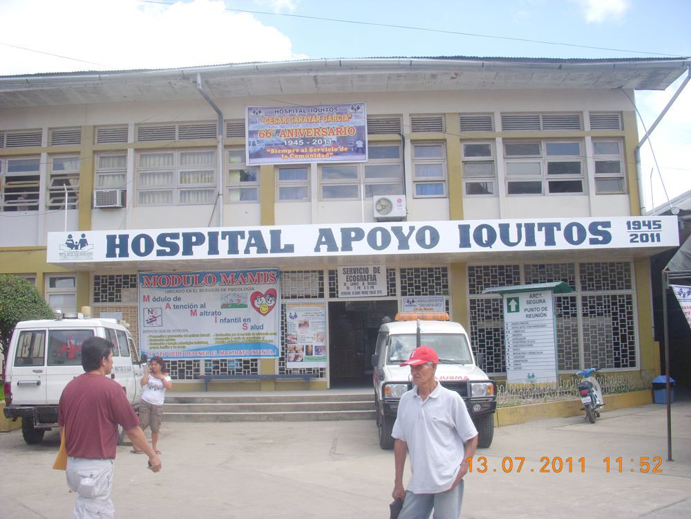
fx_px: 759
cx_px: 346
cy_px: 260
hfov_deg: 49.0
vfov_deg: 37.7
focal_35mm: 38
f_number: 3.3
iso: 100
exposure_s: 1/500
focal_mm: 6.3
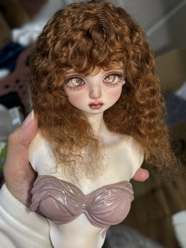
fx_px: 344
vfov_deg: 39.7
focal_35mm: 48
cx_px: 93
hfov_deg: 30.3
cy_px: 124
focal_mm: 6.76
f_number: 1.78
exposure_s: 1/50
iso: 80
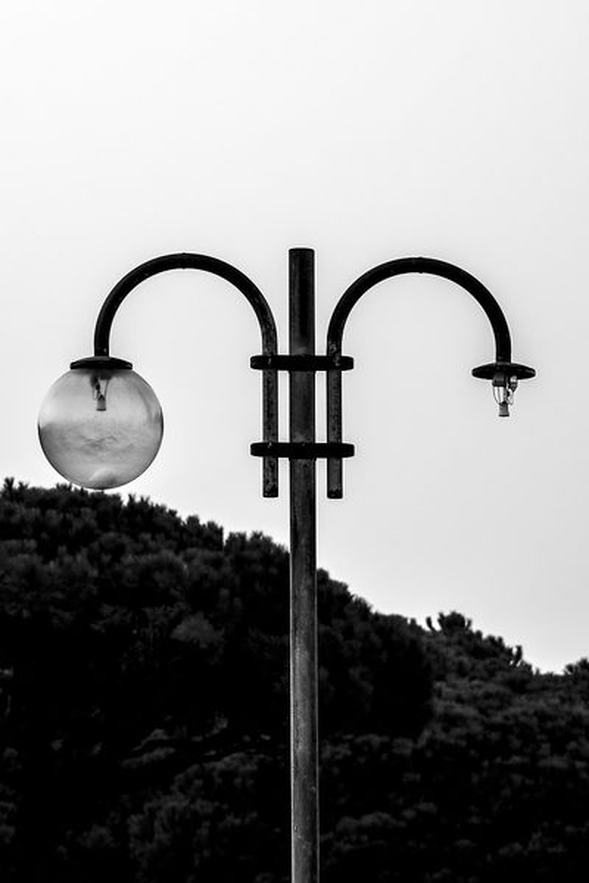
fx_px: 2945
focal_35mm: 120
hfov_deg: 11.4
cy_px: 442
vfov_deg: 17.1
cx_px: 294
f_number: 7.1
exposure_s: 1/320
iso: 400
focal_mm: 120
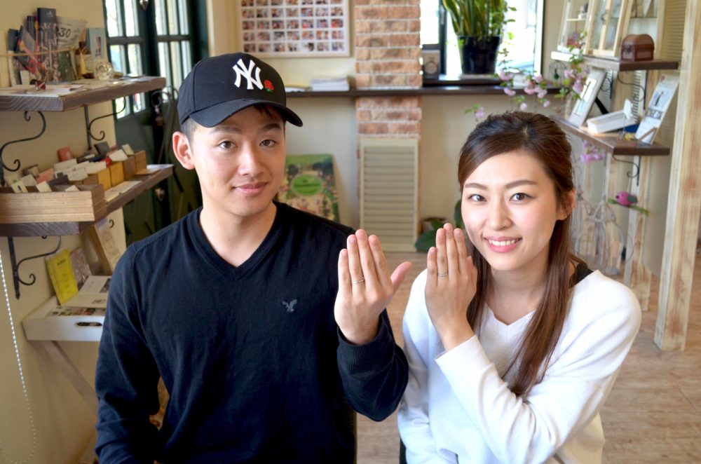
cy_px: 232
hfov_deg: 49.6
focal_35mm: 39
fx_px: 758
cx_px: 350
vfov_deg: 34.1
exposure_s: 1/125
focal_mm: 26
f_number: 4.2
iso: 640
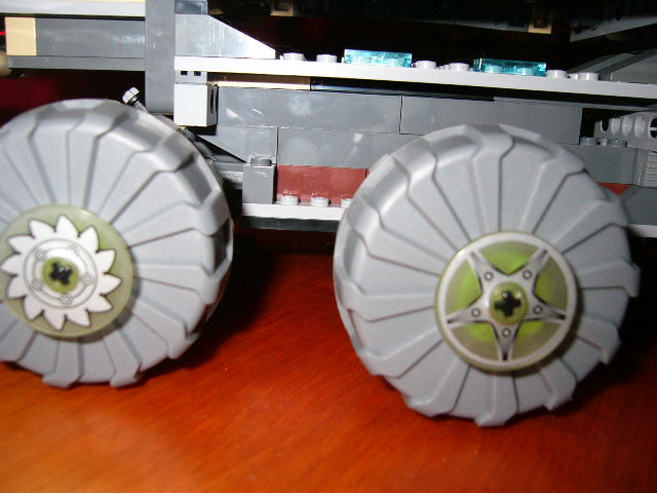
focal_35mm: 35
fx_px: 664
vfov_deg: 40.7
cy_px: 246
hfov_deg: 52.6
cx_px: 328
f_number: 2.8
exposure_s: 1/60
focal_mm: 5.8
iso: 100
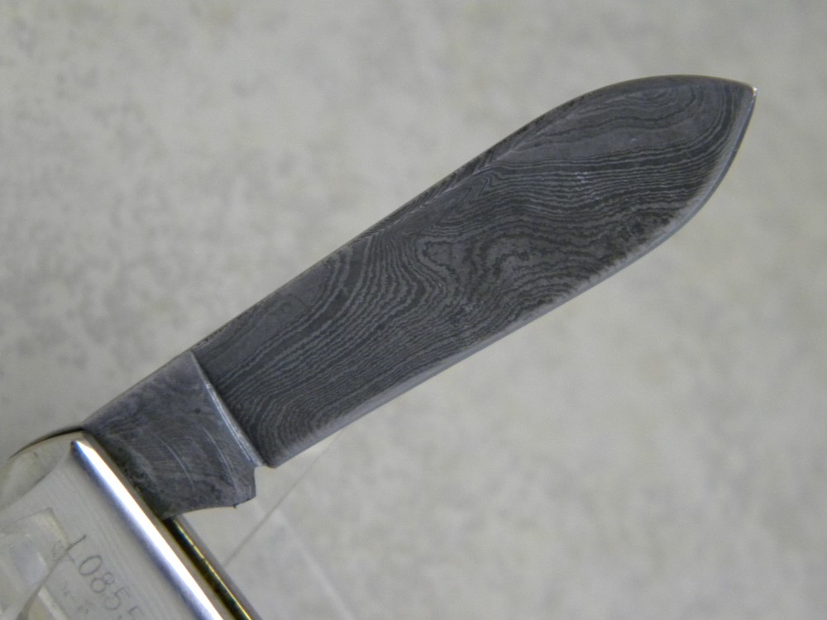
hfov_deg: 13.3
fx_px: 3536
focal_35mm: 148
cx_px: 414
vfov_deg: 10.0
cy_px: 310
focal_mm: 26.8
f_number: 5
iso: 400
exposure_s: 1/24.5
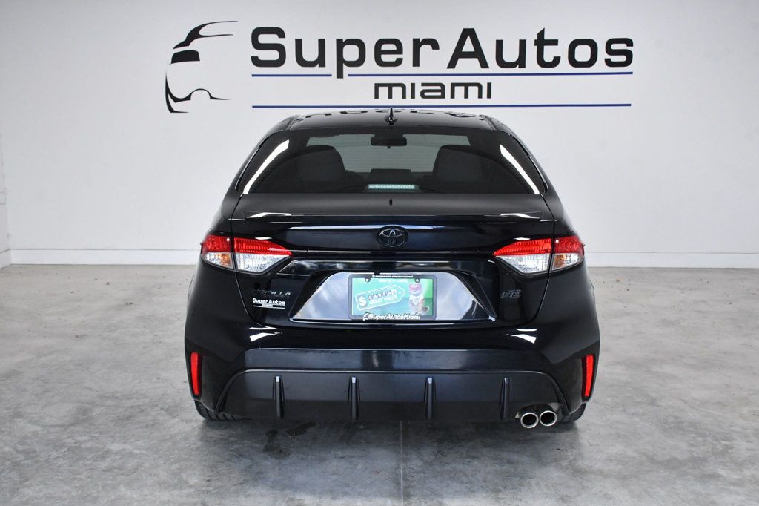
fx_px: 843
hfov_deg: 48.5
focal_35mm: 40
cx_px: 380
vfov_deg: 33.4
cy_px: 253
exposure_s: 1/320
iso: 2500
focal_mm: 27
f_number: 9
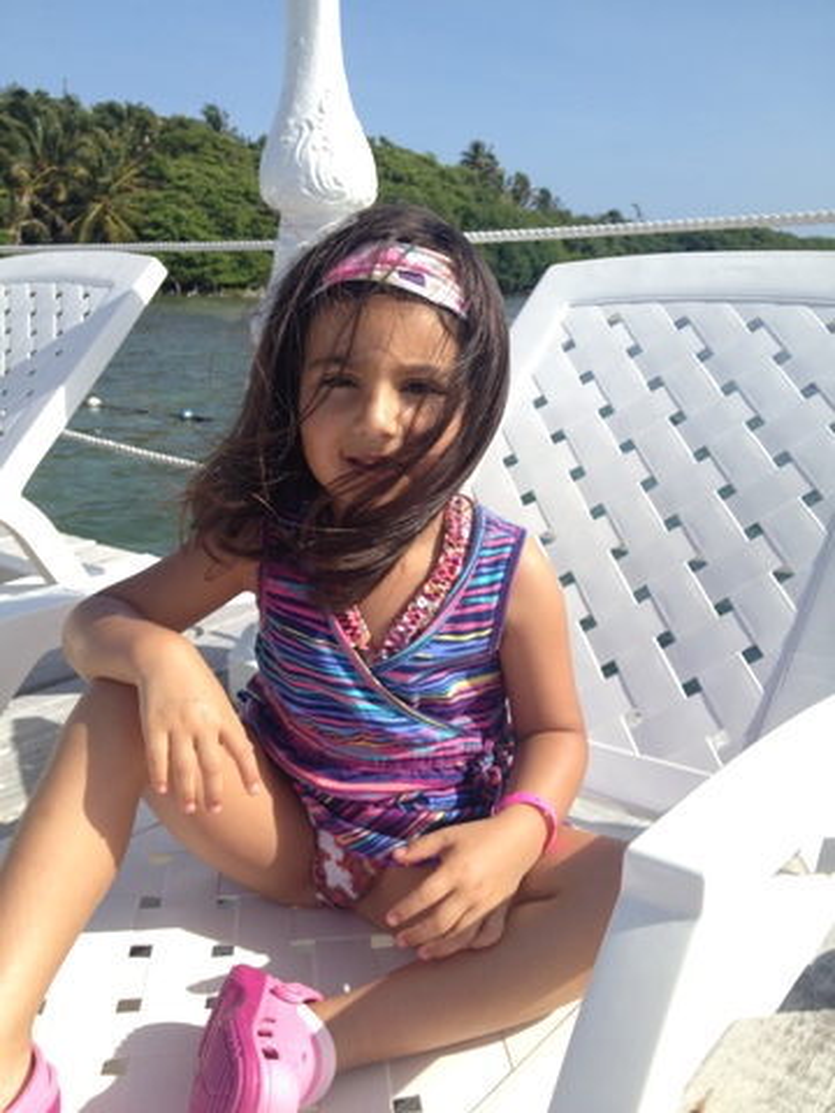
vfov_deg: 52.6
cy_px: 556
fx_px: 1126
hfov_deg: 40.7
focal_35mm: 35
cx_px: 418
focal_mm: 4.28
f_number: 2.4
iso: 64
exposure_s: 1/1416
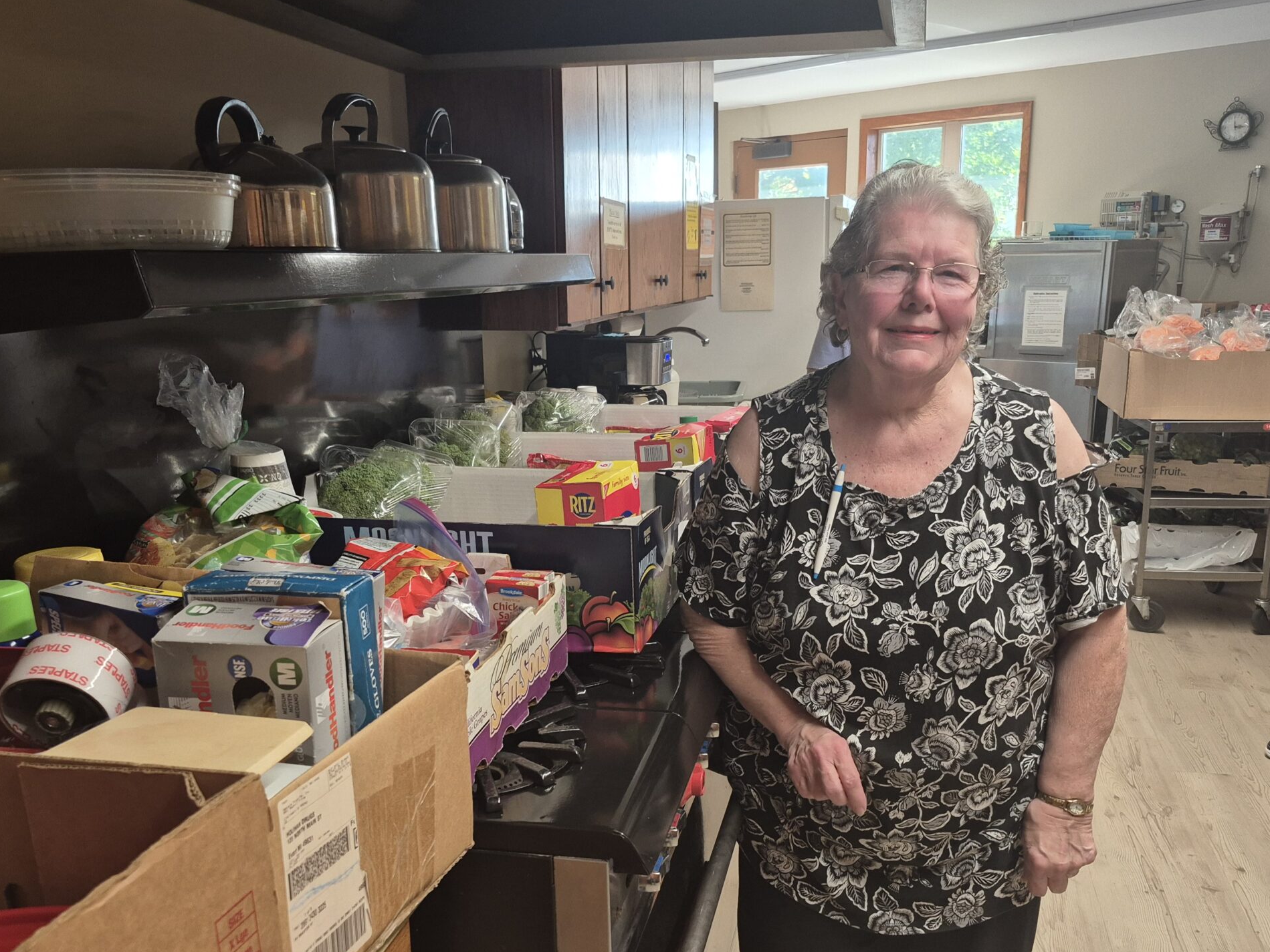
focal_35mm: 31
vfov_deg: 45.2
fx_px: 1138
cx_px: 618
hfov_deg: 58.3
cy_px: 573
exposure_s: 1/120
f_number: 1.8
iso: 160
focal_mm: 5.4
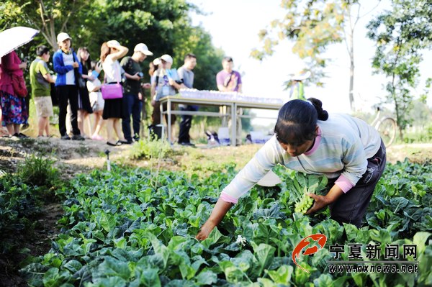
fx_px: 480
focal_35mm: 40
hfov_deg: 48.5
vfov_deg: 33.3
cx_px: 216
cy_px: 144
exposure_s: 1/640
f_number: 2.8
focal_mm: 40
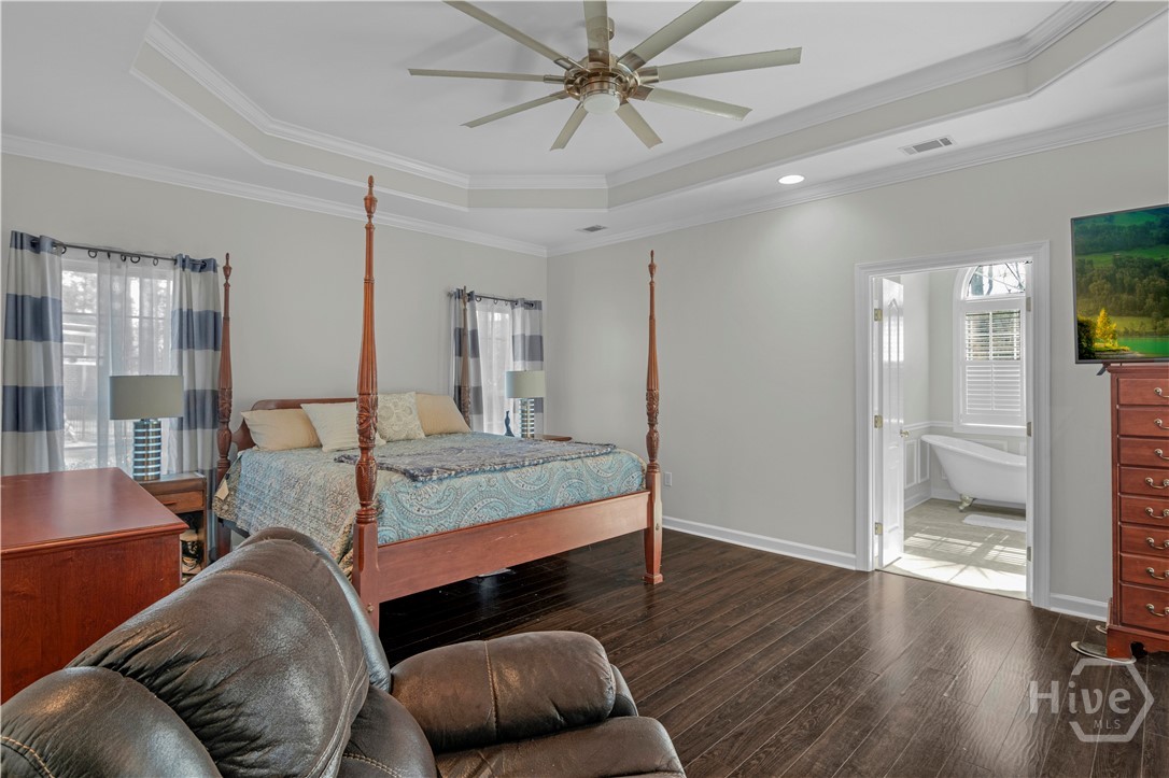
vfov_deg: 72.0
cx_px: 584
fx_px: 536
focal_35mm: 16
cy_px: 389
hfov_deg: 95.0
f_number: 8
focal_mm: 11
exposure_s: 1/4
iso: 250
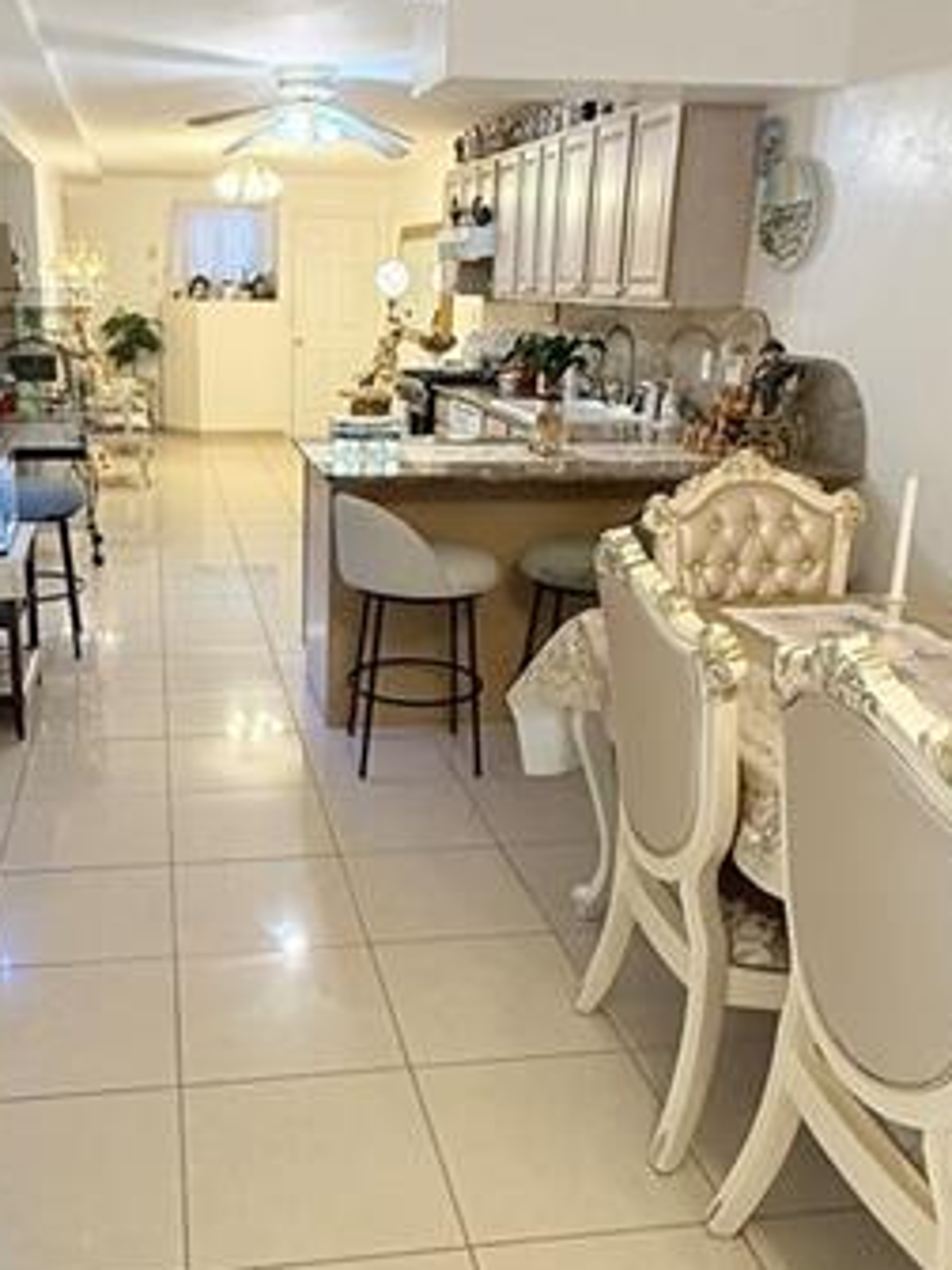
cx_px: 314
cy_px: 680
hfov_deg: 43.5
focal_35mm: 32
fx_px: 1173
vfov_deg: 56.8
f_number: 2.2
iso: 250
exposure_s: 1/120
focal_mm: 2.22
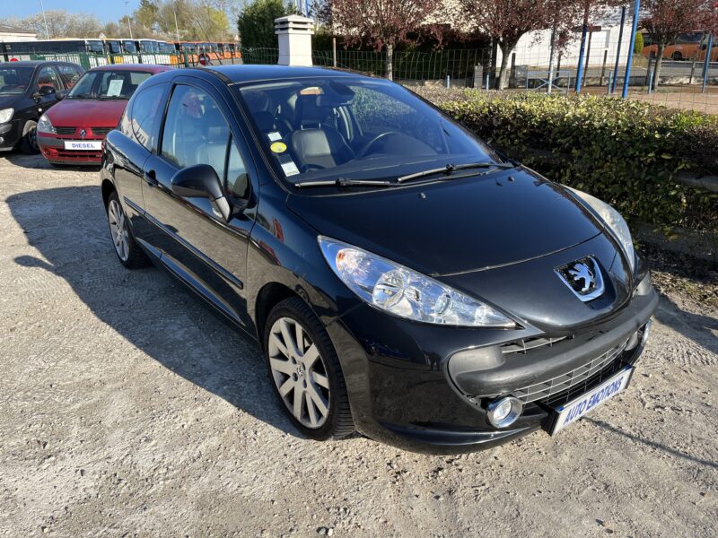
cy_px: 269
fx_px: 539
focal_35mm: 26
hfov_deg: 67.3
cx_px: 359
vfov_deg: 53.1
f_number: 1.6
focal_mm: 5.1
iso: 50
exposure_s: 1/1623
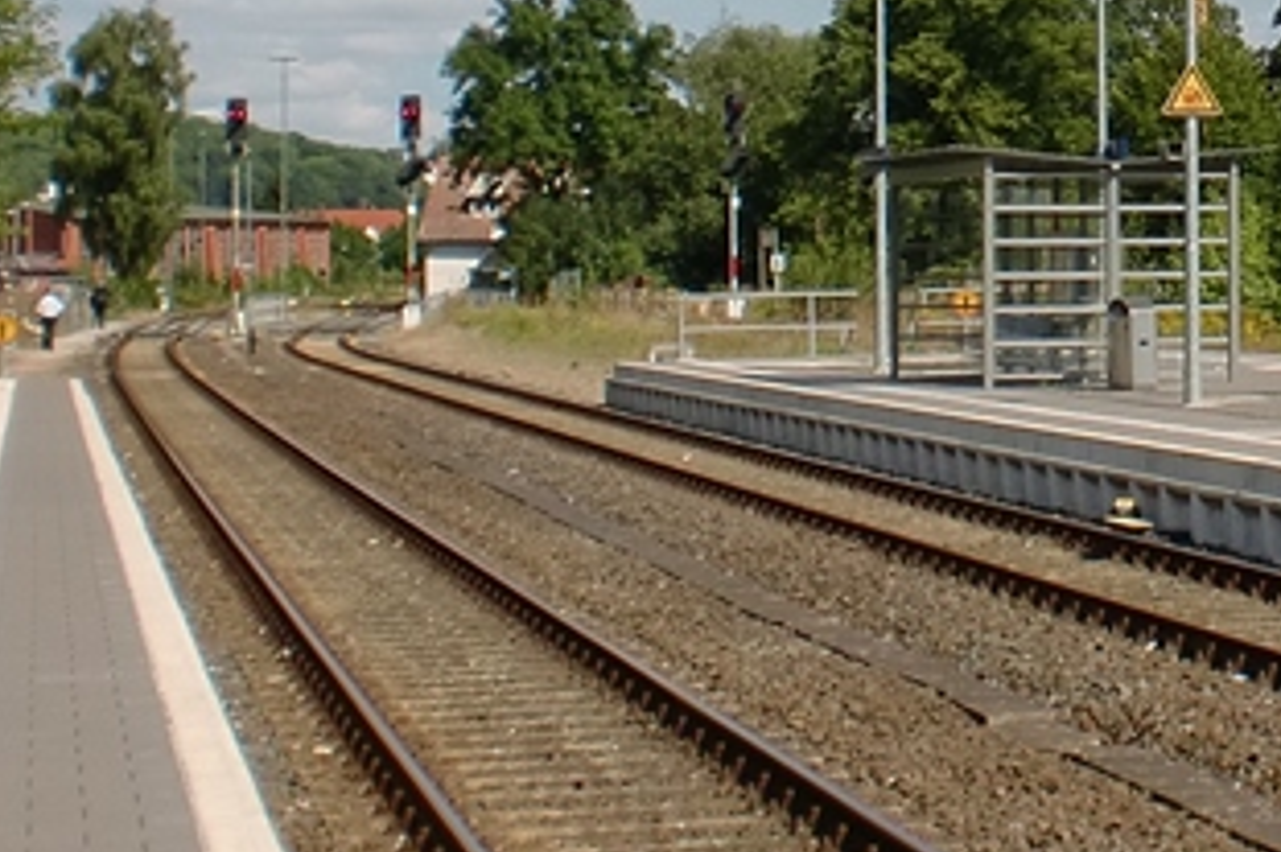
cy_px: 95
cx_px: 1425
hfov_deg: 16.5
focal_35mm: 120
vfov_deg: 11.3
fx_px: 4268
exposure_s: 1/400
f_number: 5.6
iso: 64
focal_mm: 6.3
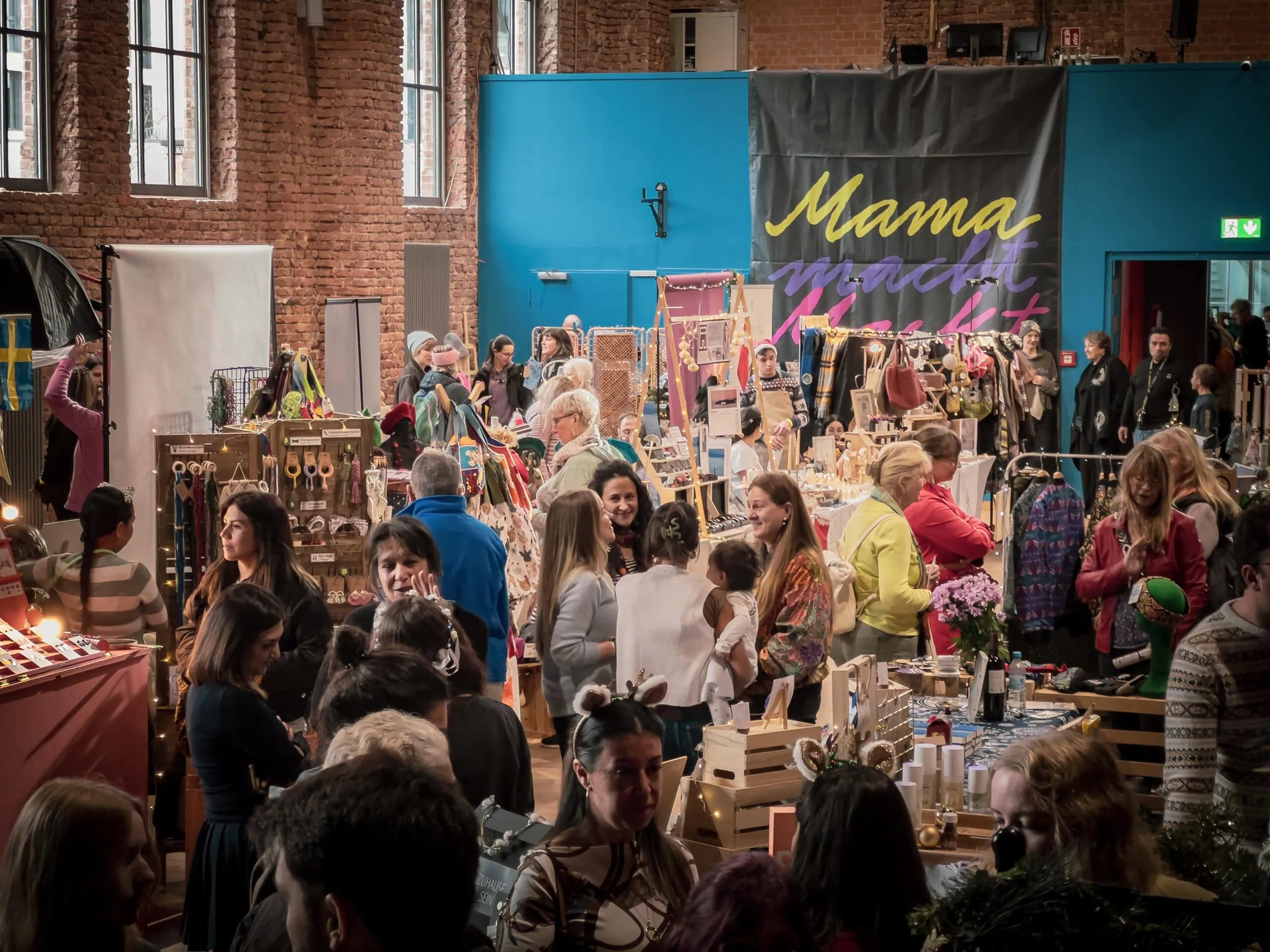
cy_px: 476
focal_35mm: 77
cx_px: 635
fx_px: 2825
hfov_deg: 25.3
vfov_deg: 19.1
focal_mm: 9
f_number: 2.8
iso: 500
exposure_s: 1/60
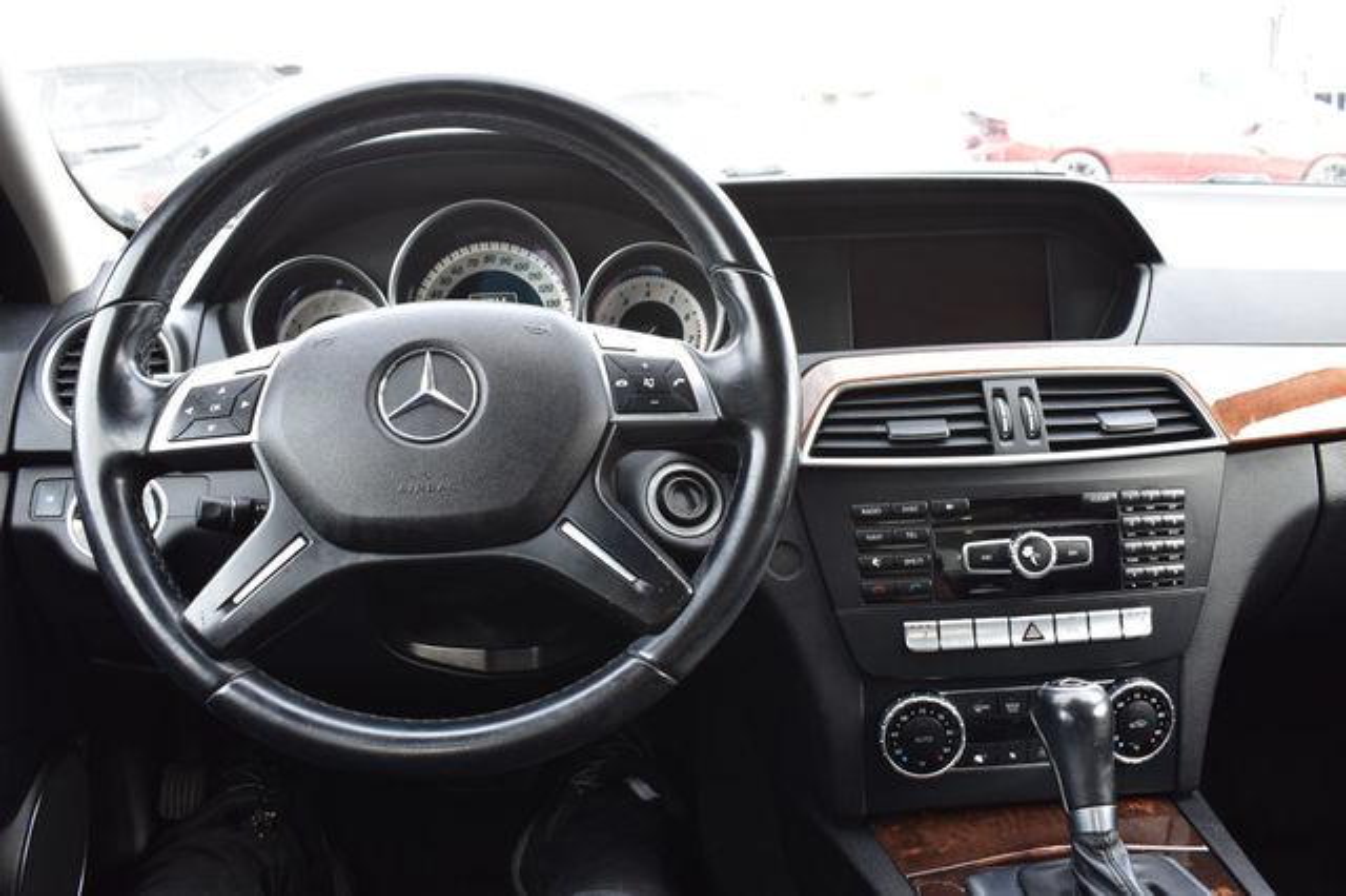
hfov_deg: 57.2
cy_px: 448
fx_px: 1233
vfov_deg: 39.9
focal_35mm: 33
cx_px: 673
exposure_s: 1/30
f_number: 7.1
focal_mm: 22
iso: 400
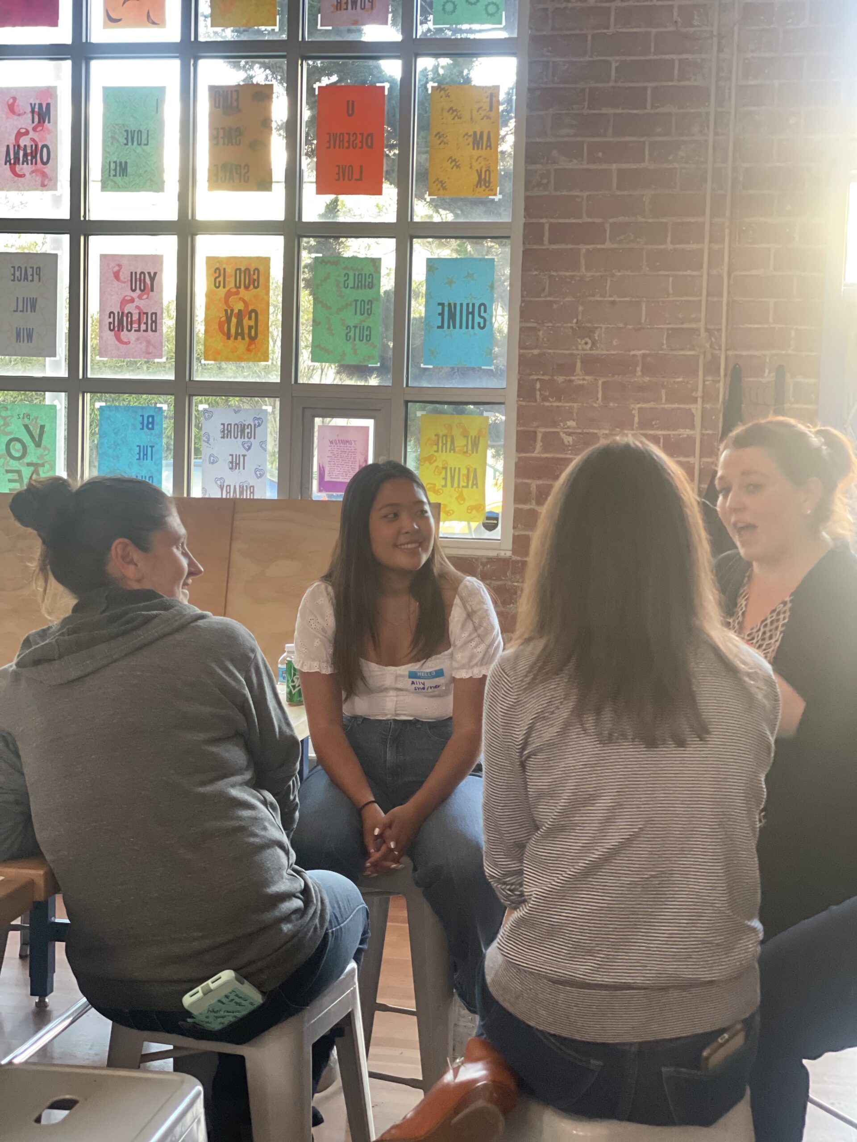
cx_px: 428
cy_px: 571
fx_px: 1717
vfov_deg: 36.8
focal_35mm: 52
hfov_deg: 28.0
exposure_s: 1/40
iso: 250
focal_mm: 6
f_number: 2
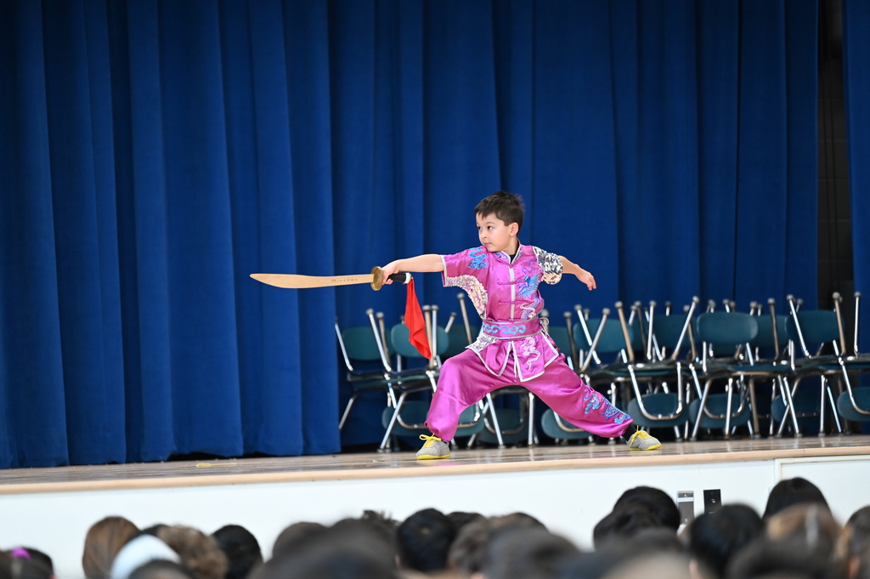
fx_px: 4829
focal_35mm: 200
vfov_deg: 6.9
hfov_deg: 10.3
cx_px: 435
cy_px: 290
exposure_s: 1/250
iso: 1800
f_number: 2.8
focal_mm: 200
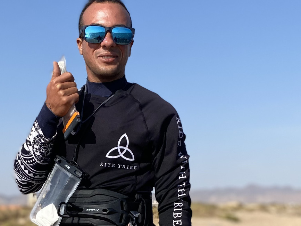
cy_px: 123
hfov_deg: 50.6
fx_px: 313
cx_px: 104
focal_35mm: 36
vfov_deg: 39.6
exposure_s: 1/3300
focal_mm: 4.2
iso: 32
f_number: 1.8
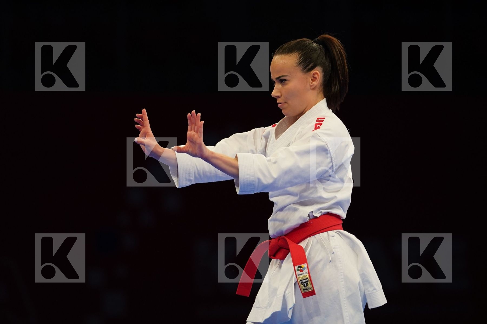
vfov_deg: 4.6
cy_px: 162
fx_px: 4058
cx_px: 244
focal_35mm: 300
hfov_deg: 6.9
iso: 1000
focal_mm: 200
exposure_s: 1/500
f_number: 2.8
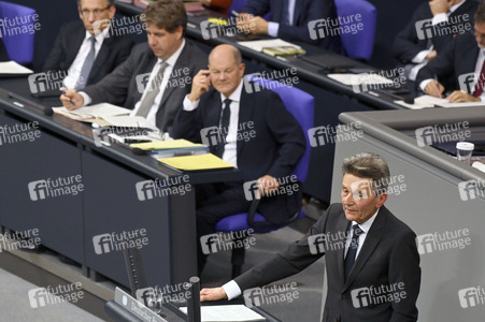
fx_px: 3635
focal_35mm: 270
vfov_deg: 5.1
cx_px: 242
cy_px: 161
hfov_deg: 7.6
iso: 8000
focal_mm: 270
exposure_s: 1/400
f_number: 5.6
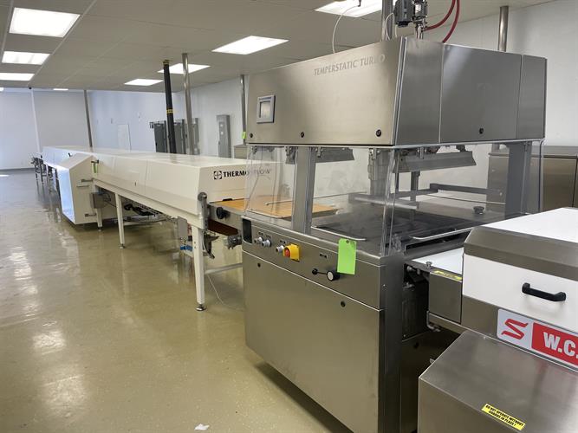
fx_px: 434
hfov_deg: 67.3
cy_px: 216
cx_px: 289
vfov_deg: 53.0
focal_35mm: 26
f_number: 1.6
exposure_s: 1/120
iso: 100
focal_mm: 4.2
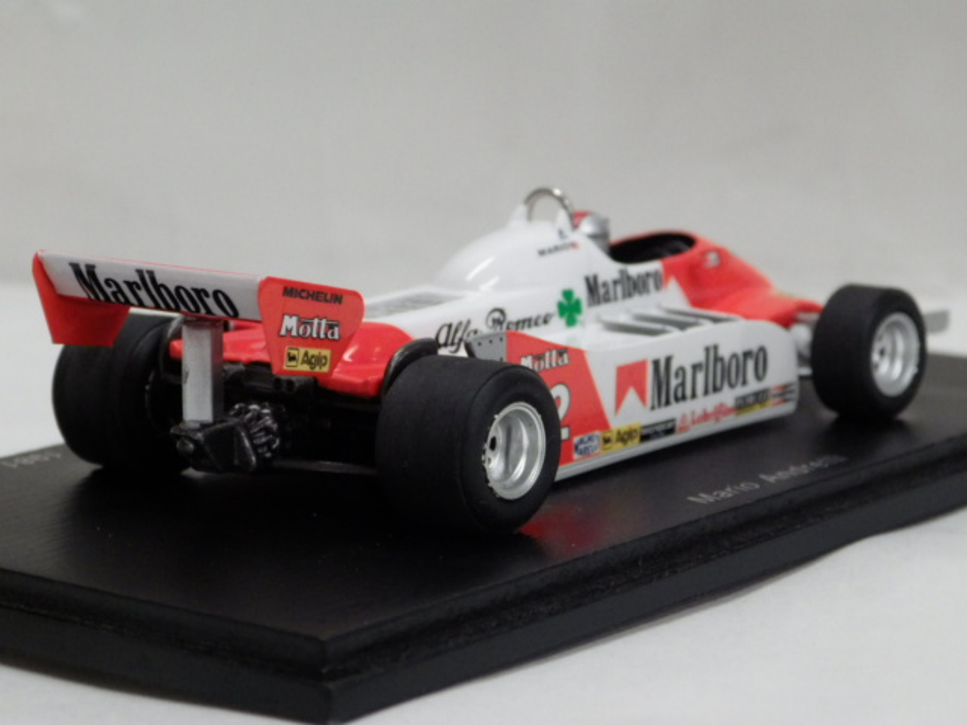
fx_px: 3324
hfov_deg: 16.6
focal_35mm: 119
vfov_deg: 12.5
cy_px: 362
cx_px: 484
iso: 640
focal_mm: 21.3
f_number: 4.8
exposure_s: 1/80
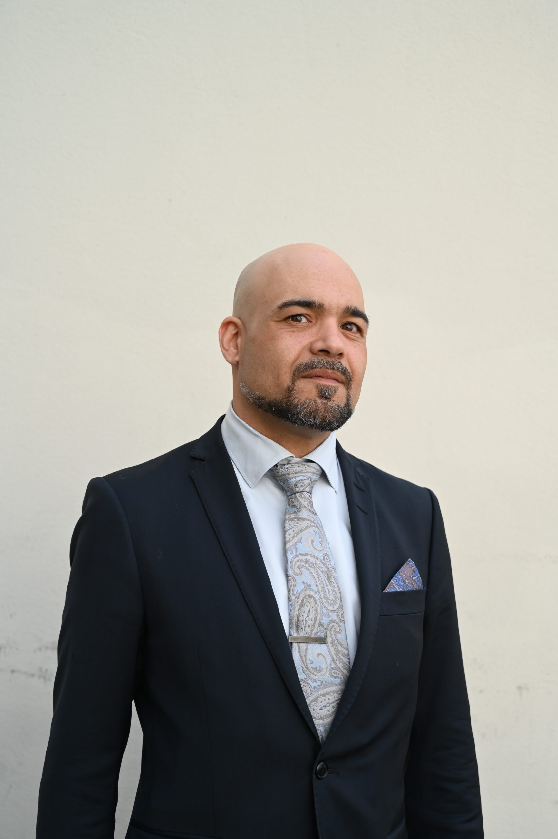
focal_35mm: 47
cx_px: 279
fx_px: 1094
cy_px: 420
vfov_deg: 41.9
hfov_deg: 28.6
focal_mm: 47
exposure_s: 1/320
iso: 140
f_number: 4
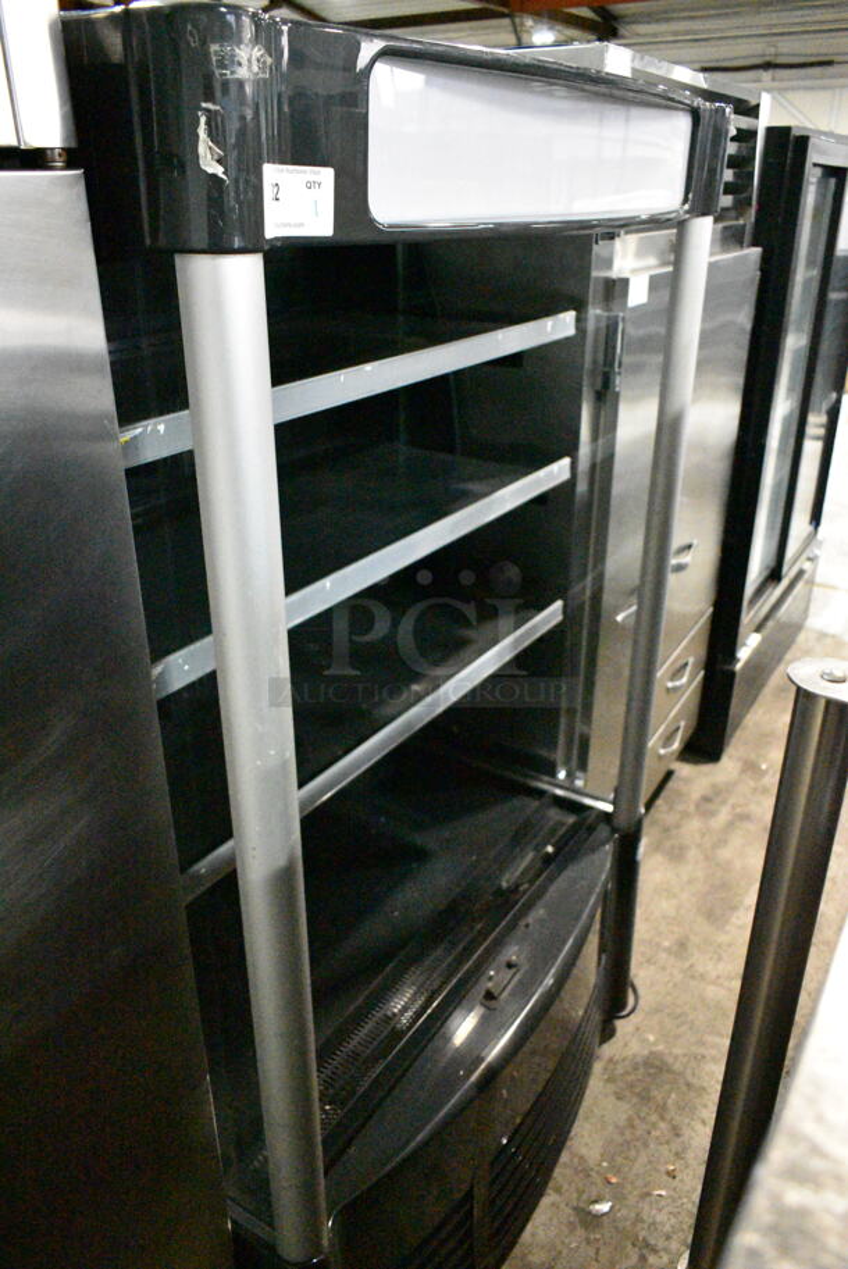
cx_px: 424
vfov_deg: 67.3
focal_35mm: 27
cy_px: 634
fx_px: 952
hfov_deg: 48.0
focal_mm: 18
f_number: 3.5
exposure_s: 1/640
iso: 20000
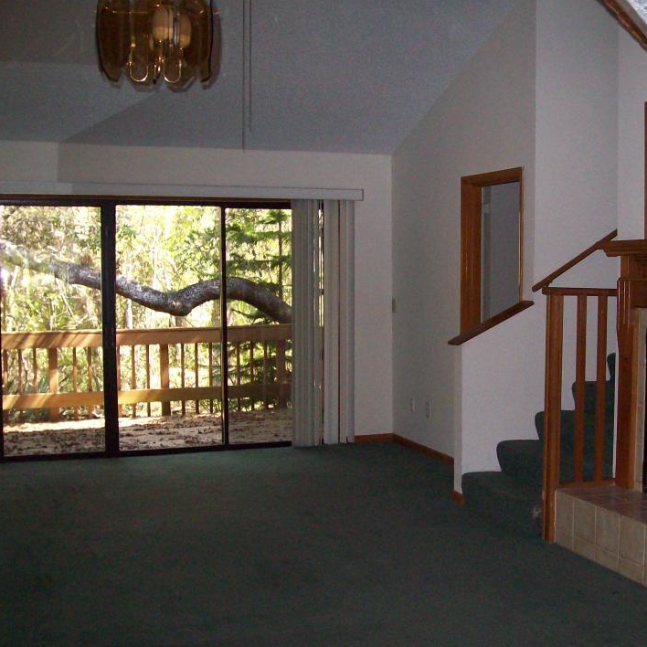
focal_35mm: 46
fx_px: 973
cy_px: 340
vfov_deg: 36.8
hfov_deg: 36.7
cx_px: 382
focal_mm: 6
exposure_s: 1/64
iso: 200
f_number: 2.7
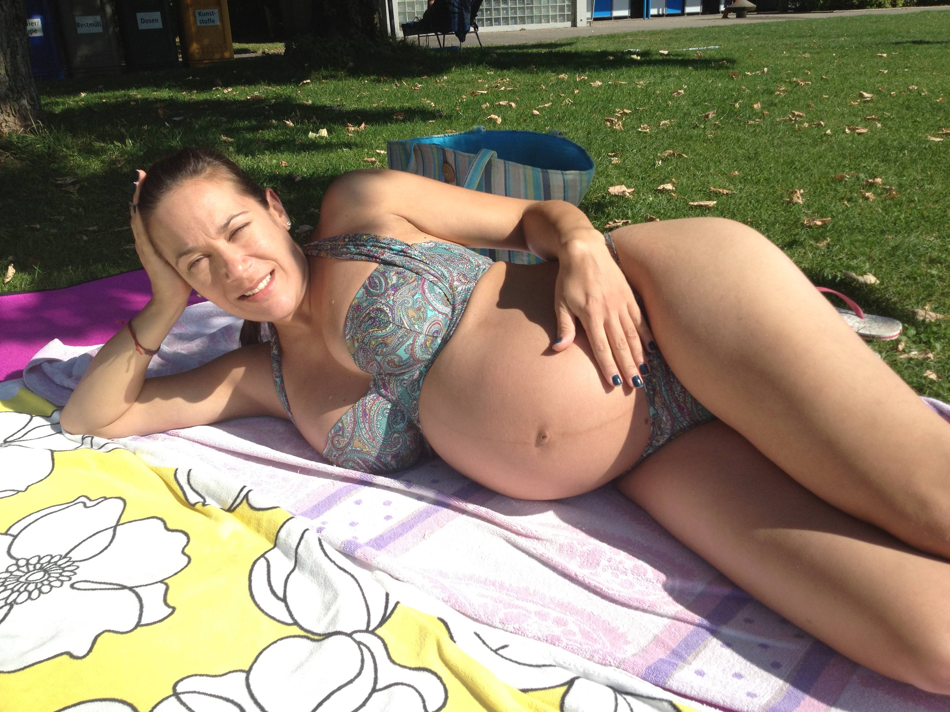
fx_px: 961
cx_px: 475
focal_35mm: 35
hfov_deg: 52.6
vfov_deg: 40.7
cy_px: 356
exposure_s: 1/1672
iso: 64
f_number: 2.4
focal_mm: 4.28
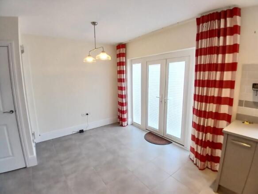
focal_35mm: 17
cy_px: 97
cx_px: 129
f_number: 2.2
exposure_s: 1/33.3
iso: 125
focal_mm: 1.4
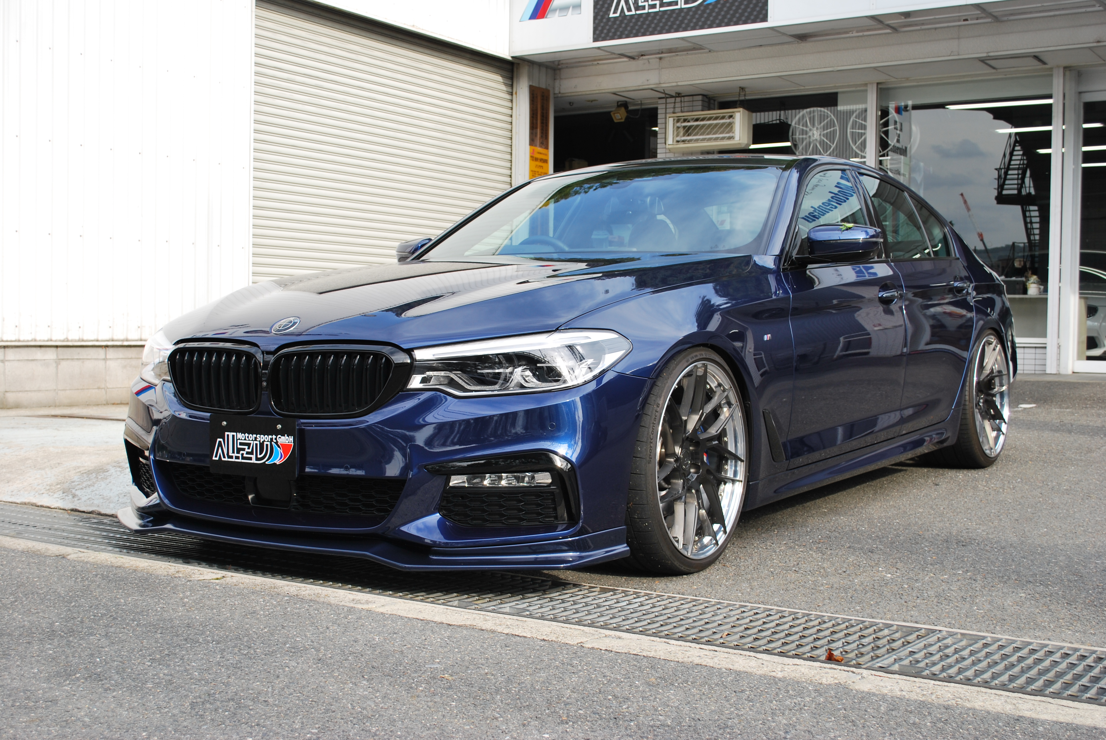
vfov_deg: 29.9
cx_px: 553
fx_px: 1384
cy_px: 370
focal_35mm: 45
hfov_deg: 43.6
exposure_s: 1/125
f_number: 5.6
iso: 110
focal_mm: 30
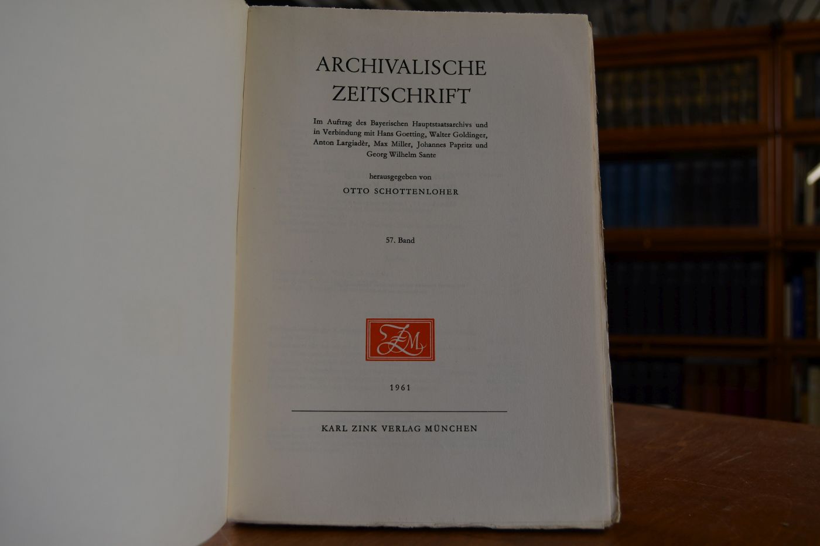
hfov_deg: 57.2
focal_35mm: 33
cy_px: 273
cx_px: 410
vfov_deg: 40.0
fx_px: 752
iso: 400
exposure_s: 1/250
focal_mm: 22
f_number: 4.5
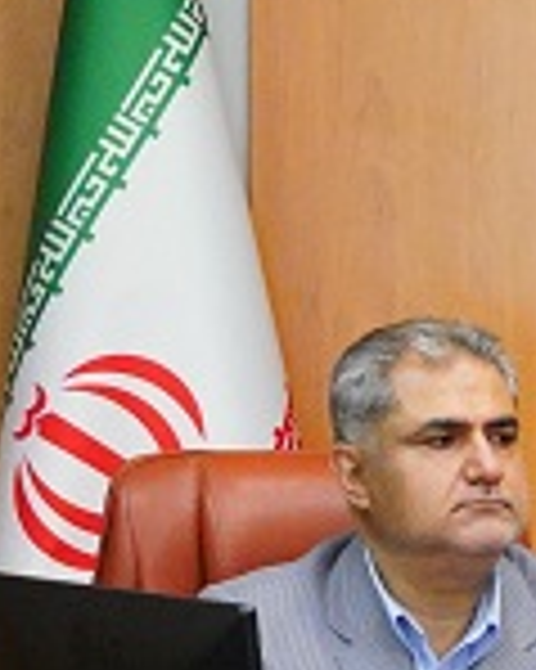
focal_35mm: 616
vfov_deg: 3.1
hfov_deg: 2.5
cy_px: 569
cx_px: 1058
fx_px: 12227
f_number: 6.3
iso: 8000
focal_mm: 98
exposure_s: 1/160
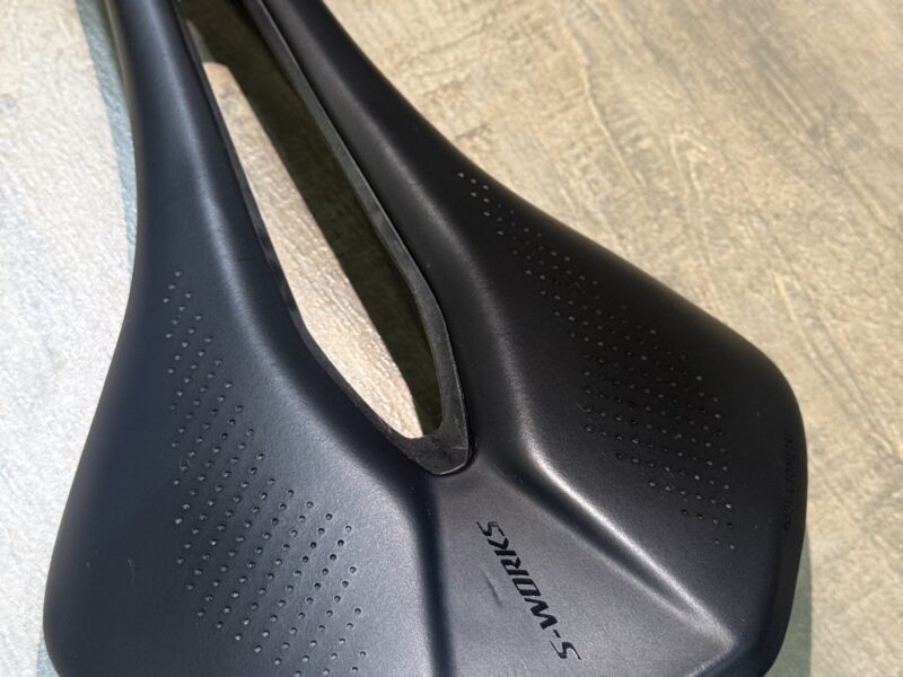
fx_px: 1252
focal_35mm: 48
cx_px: 452
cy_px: 338
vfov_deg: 30.3
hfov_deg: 39.7
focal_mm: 6.76
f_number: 1.78
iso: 320
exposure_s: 1/40
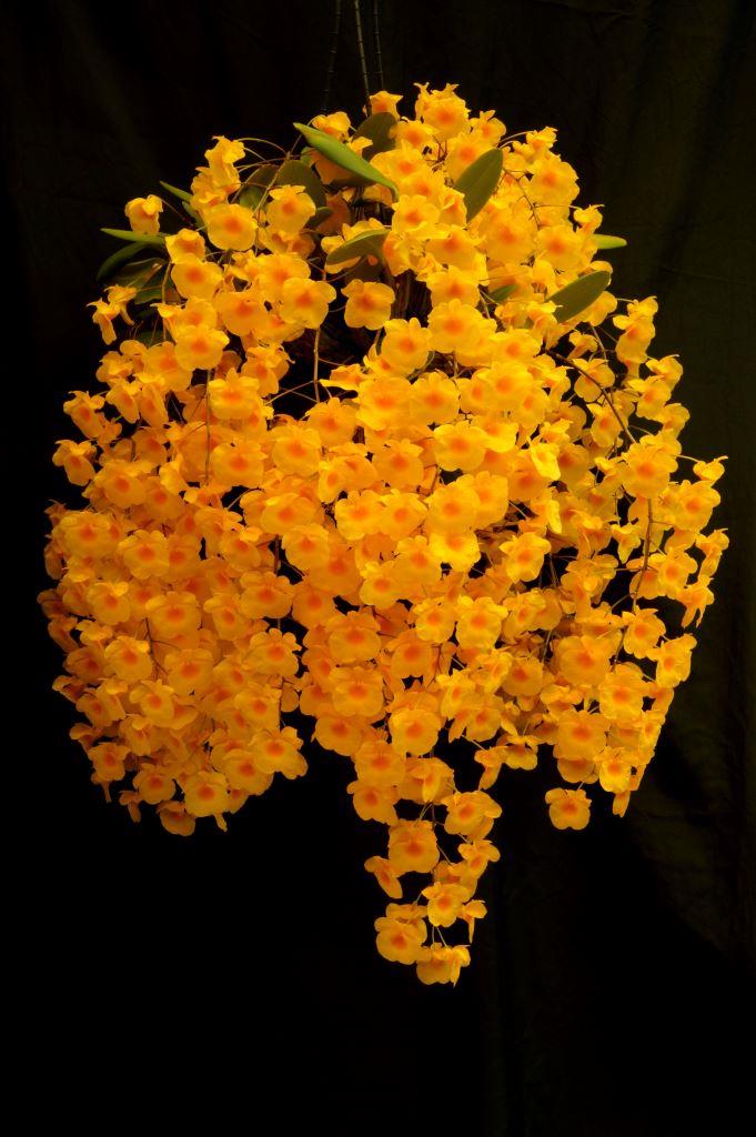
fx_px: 2130
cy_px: 568
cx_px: 378
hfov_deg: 20.1
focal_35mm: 68
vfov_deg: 29.9
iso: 100
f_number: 22
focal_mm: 45
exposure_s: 1/2.5
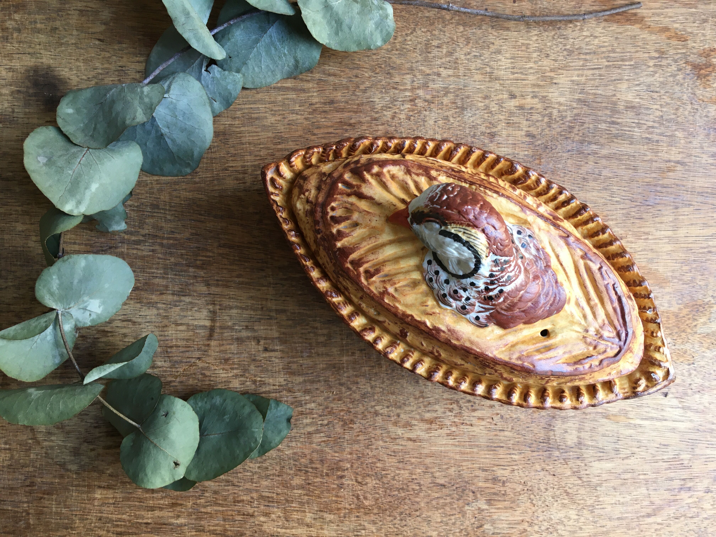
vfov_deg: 48.2
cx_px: 358
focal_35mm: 29
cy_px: 268
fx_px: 600
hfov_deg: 61.7
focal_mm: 4.15
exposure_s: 1/33
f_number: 2.2
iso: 64
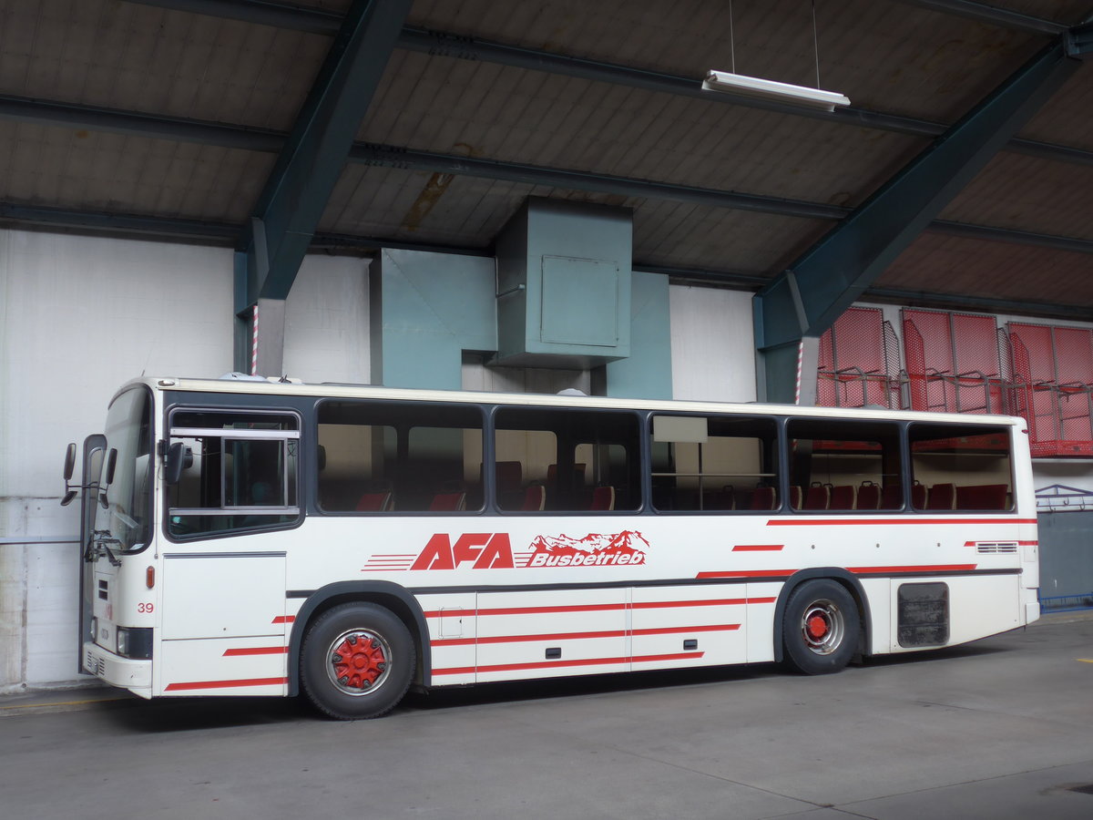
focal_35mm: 41
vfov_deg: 35.1
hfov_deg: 45.8
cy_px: 410
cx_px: 546
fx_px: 1295
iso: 80
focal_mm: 8.4
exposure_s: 1/80
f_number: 2.6
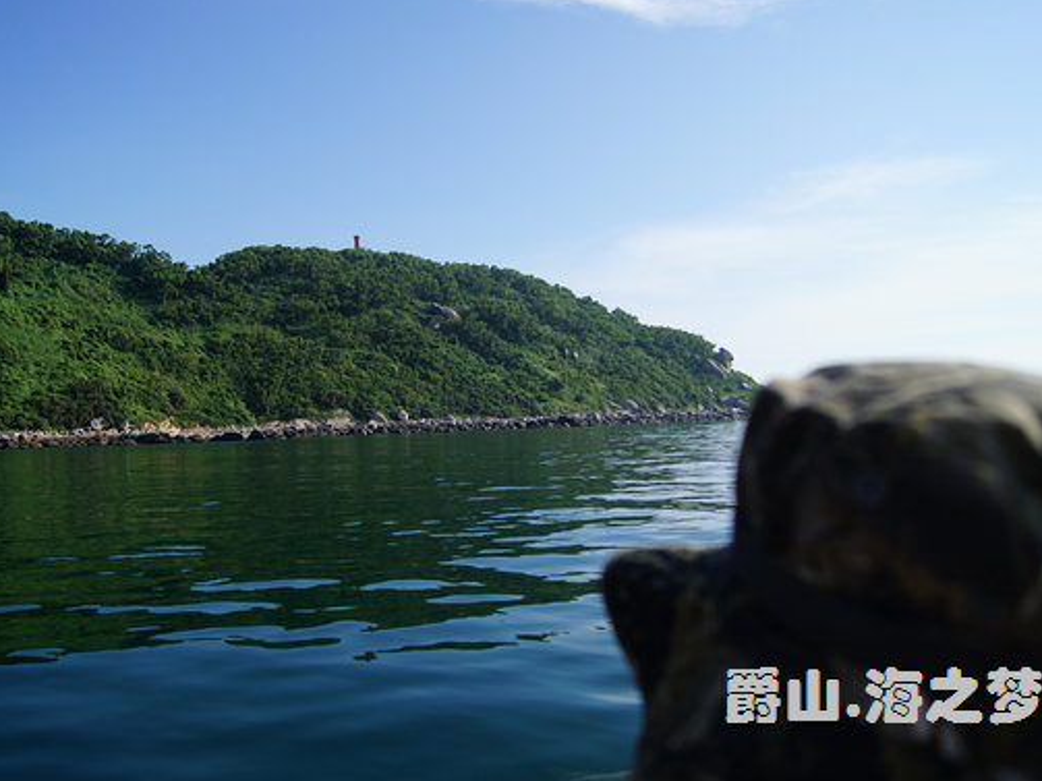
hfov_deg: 55.2
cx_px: 454
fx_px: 993
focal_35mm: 33
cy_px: 364
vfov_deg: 42.9
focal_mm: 18
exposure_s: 1/3200
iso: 200
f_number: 3.5
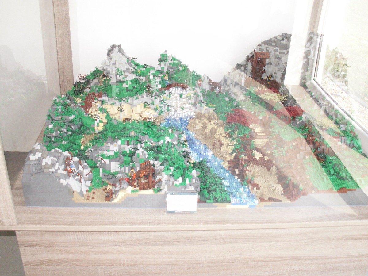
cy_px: 138
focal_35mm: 35
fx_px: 372
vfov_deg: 40.7
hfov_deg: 52.6
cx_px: 184
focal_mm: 5.86
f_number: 2.8
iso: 160
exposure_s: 1/125
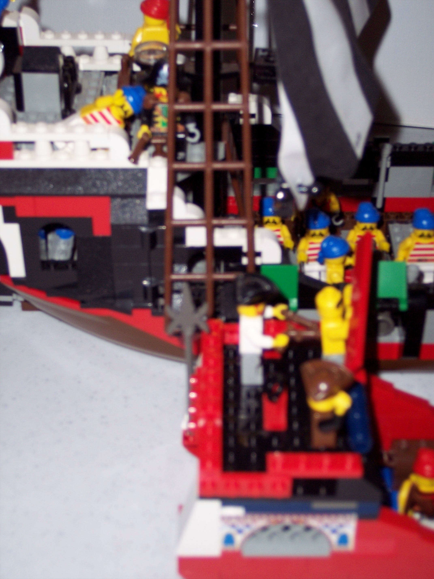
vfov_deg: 29.8
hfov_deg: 22.6
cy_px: 290
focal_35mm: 65
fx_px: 1087
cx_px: 217
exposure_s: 1/90
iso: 100
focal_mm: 13.3
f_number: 3.4
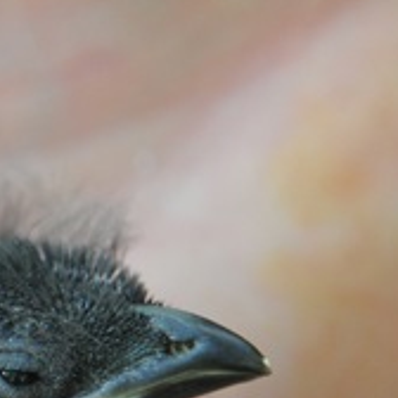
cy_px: 291
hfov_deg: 2.5
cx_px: -242
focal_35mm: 687
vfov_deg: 2.6
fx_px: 8937
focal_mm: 200
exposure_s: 1/125
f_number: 5.6
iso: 3200
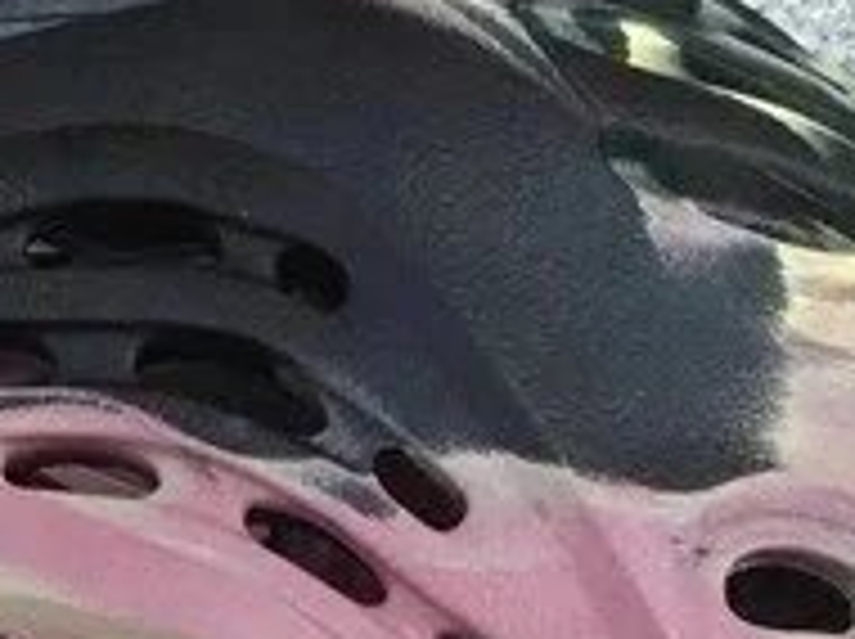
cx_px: 45
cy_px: 902
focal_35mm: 147
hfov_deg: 13.3
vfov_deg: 9.8
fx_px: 3626
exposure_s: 1/184
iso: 25
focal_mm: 3.3
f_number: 2.4
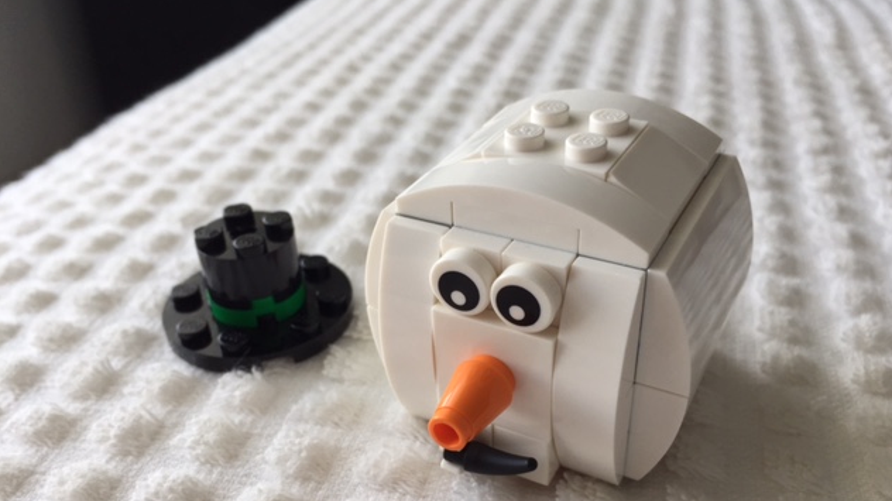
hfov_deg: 61.0
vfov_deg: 36.3
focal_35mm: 32
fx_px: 757
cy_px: 334
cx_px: 446
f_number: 2.2
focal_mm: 4.15
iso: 50
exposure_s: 1/120
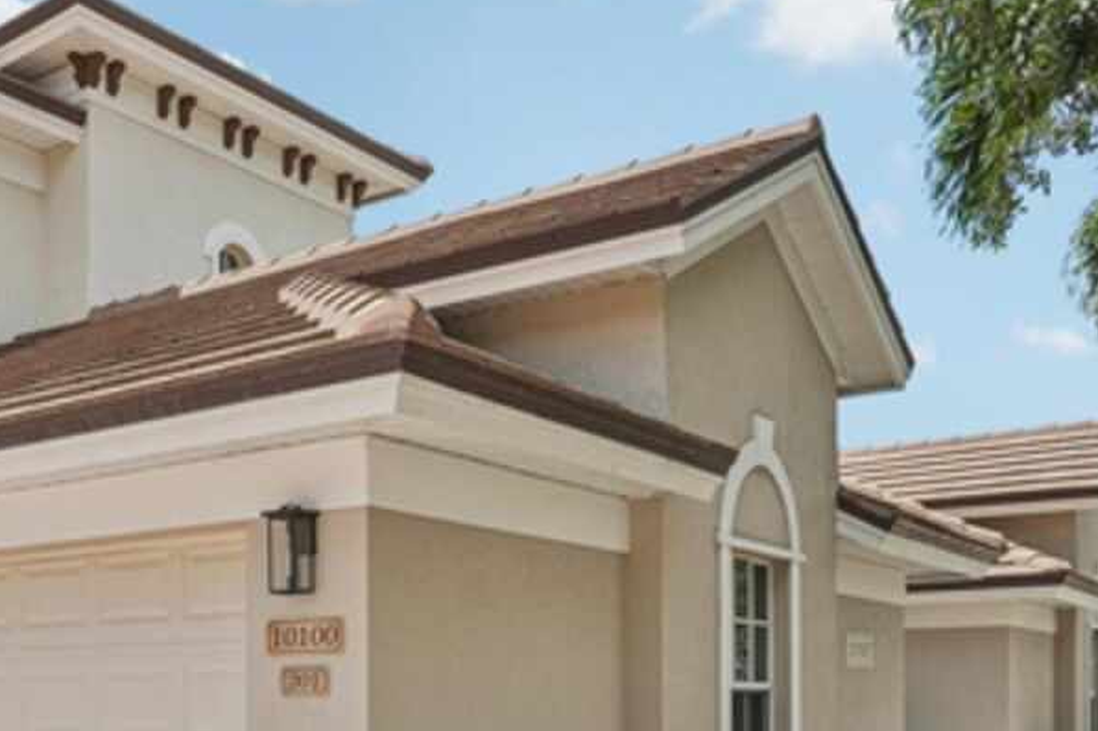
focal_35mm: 43
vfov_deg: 30.7
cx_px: 286
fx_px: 1311
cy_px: 528
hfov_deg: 44.1
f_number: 8
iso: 400
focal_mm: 20
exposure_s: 1/1250
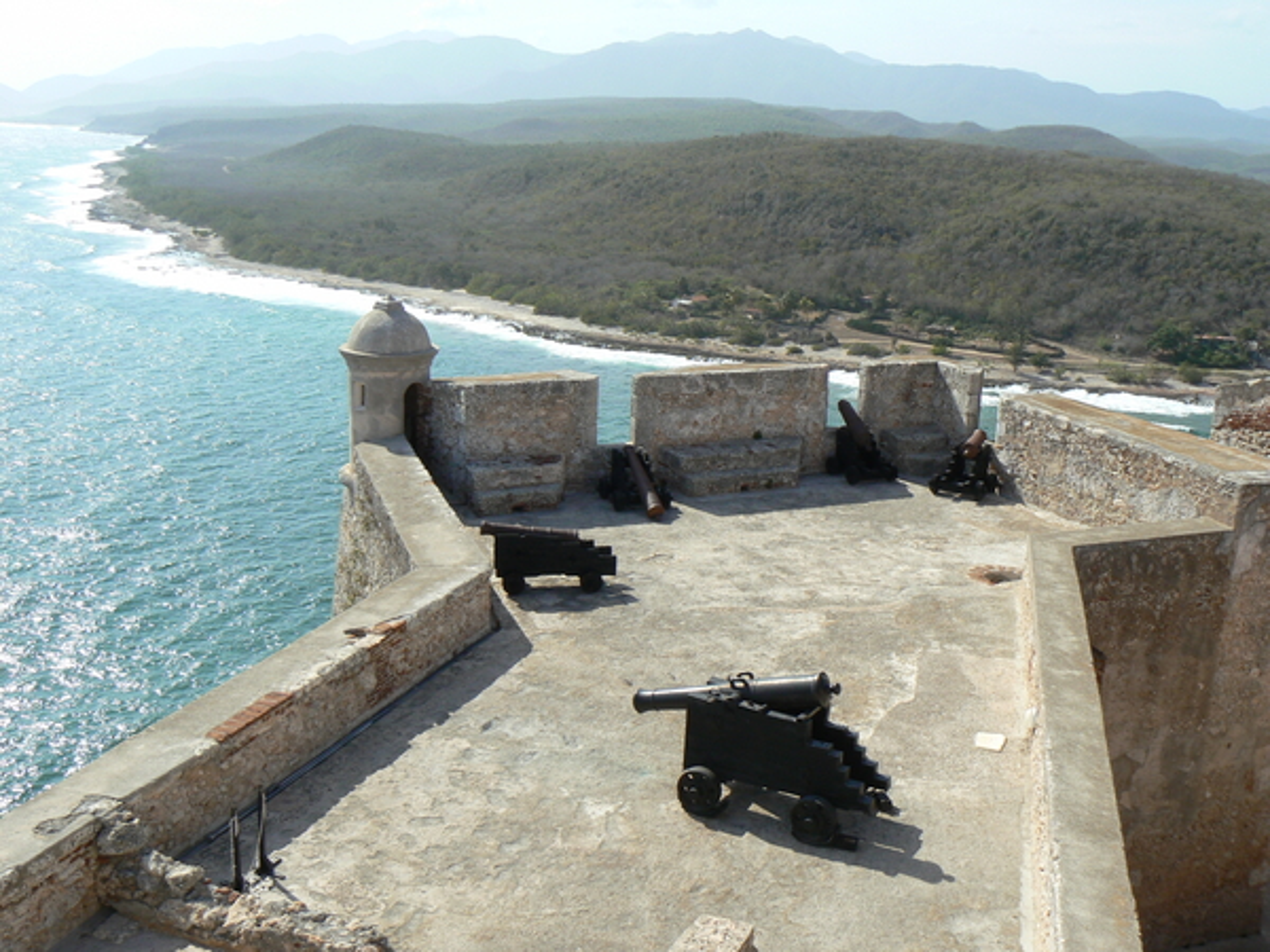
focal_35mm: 36
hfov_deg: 51.4
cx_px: 635
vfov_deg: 39.7
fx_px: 1321
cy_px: 476
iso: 80
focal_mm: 6
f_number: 6.3
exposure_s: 1/400
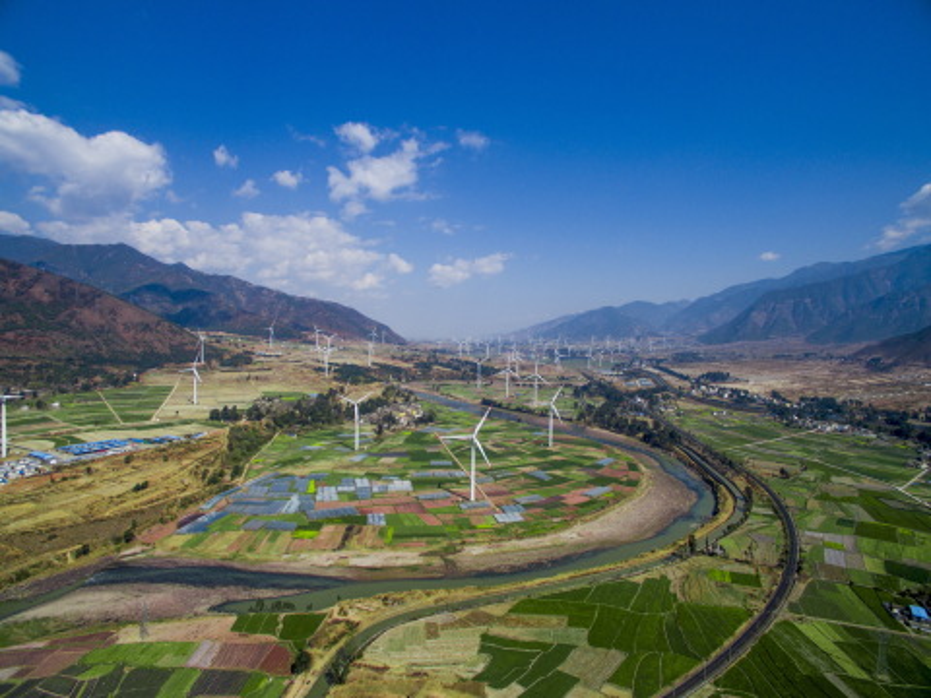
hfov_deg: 81.7
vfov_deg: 66.0
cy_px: 349
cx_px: 466
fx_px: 538
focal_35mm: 20
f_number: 2.8
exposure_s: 1/1300
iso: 100
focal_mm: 3.61
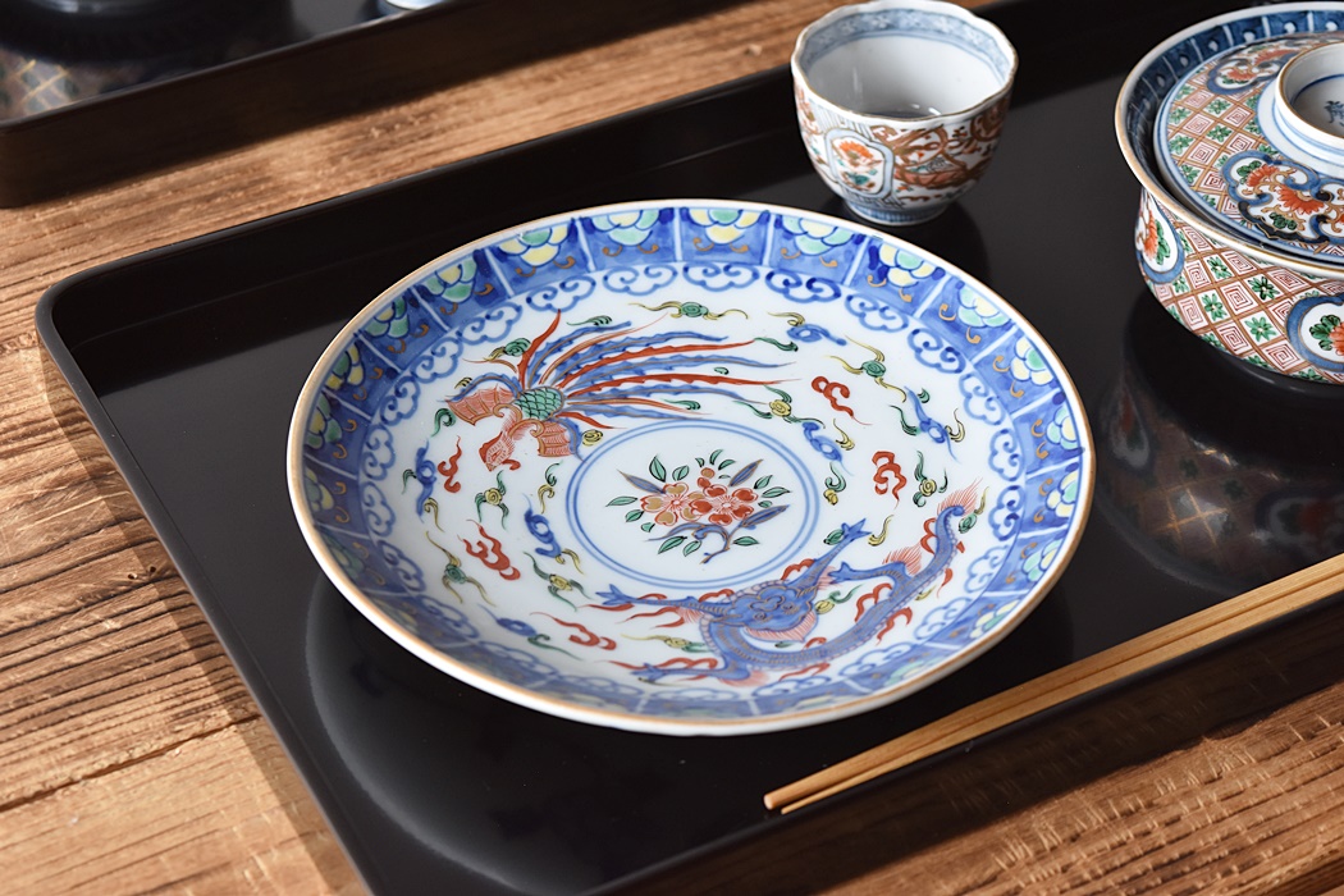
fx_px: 3080
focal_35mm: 82
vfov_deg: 16.6
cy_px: 448
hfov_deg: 24.6
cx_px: 672
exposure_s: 1/13
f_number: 5.6
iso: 400
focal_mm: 55
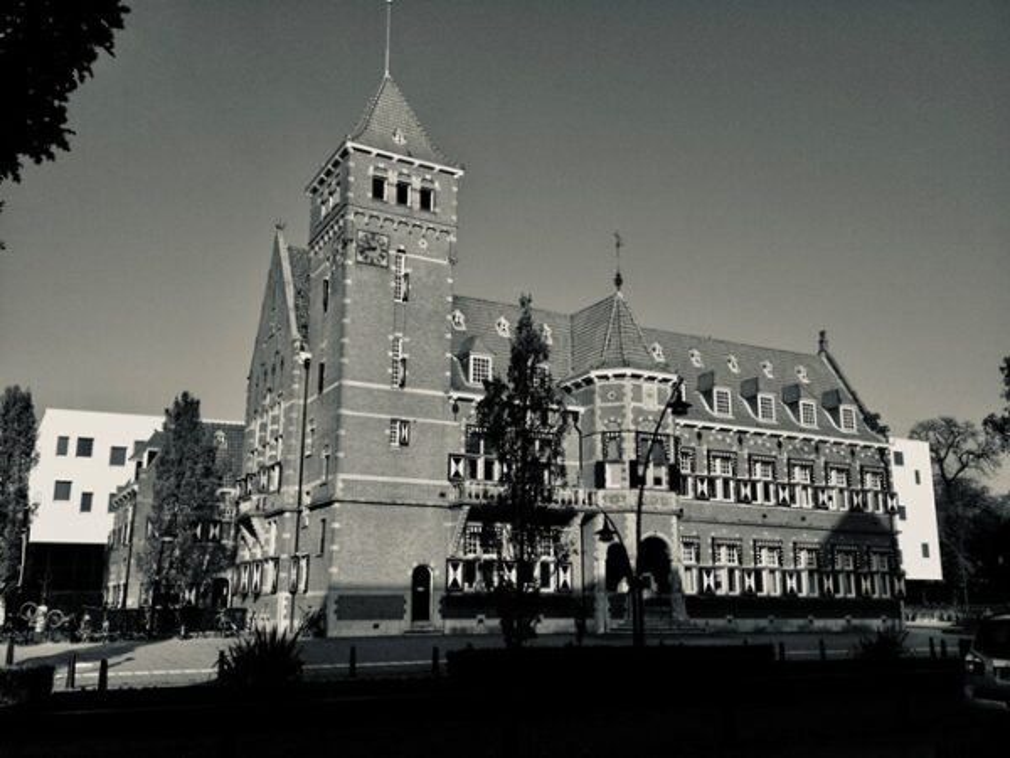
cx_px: 505
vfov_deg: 40.7
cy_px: 379
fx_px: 1021
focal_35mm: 35
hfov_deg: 52.6
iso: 50
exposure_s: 1/1314
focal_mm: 4.28
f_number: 2.4
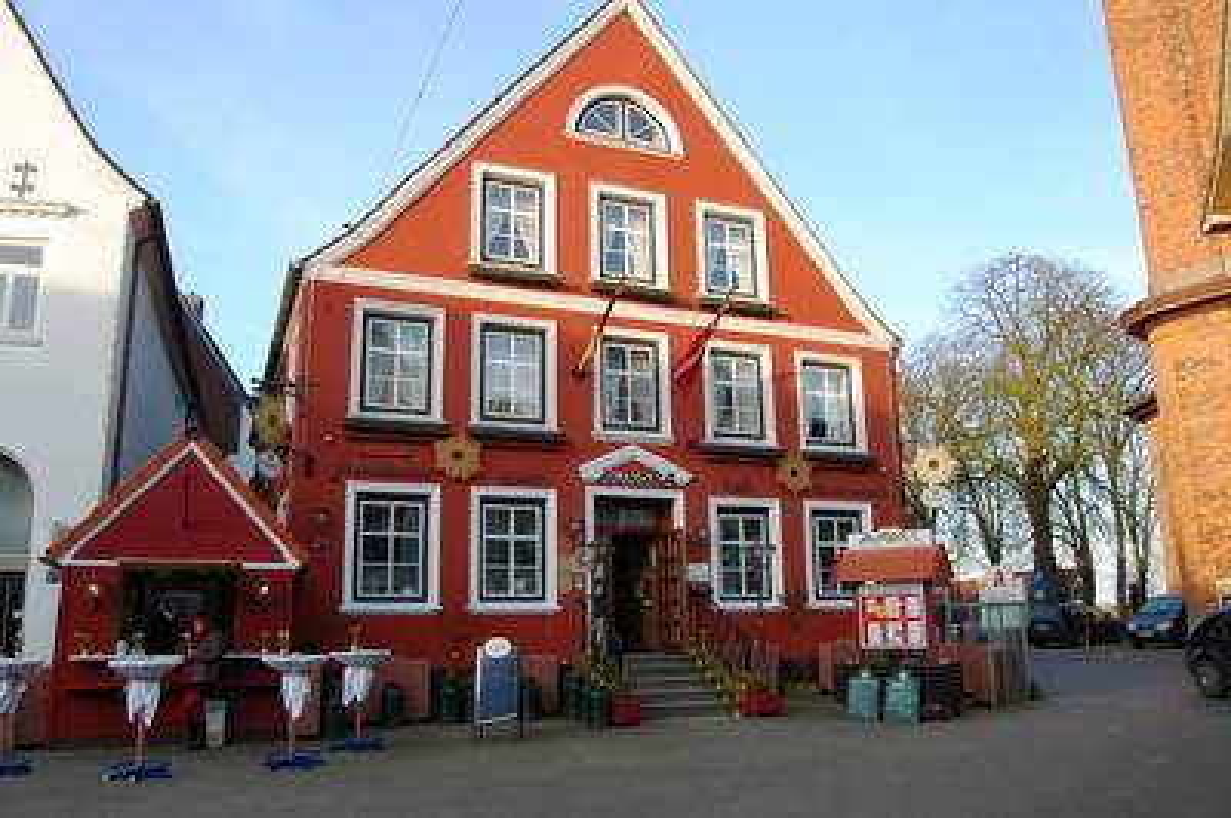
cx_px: 616
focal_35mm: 27
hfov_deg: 67.4
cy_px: 409
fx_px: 922
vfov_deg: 47.9
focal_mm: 18
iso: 200
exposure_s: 1/160
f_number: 6.3
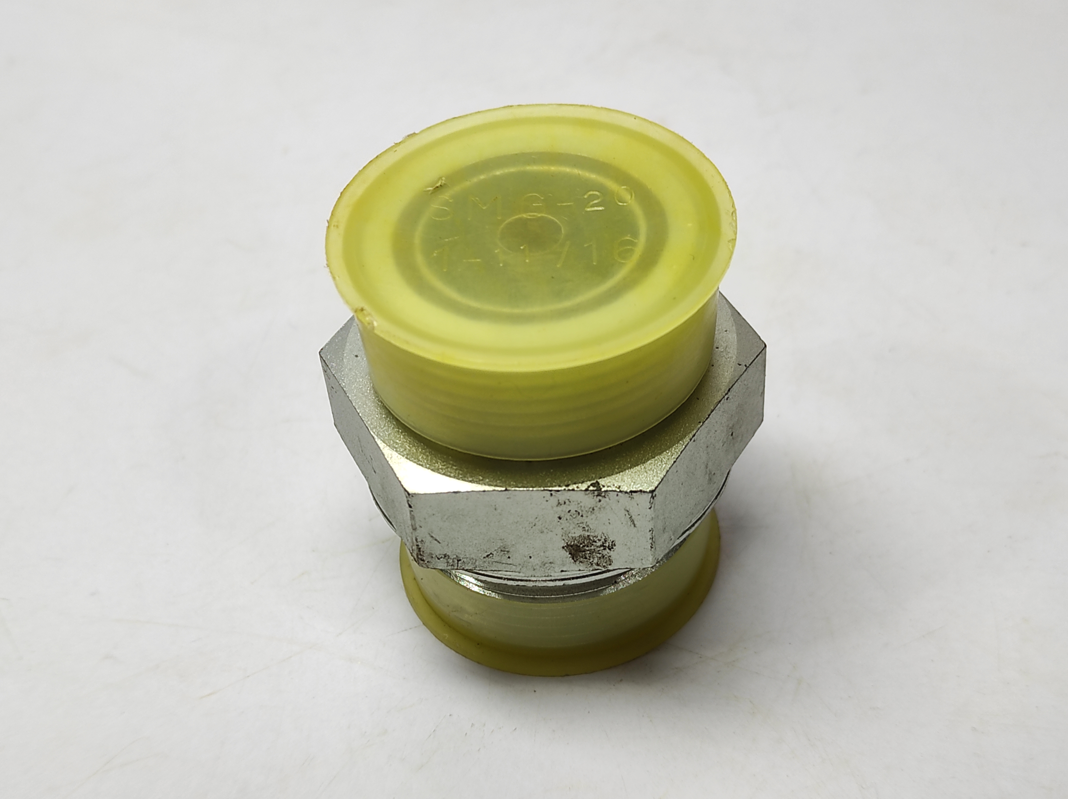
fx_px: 771
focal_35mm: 25
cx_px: 534
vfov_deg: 54.8
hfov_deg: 69.4
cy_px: 400
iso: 195
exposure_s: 1/100
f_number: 1.89
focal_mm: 5.43
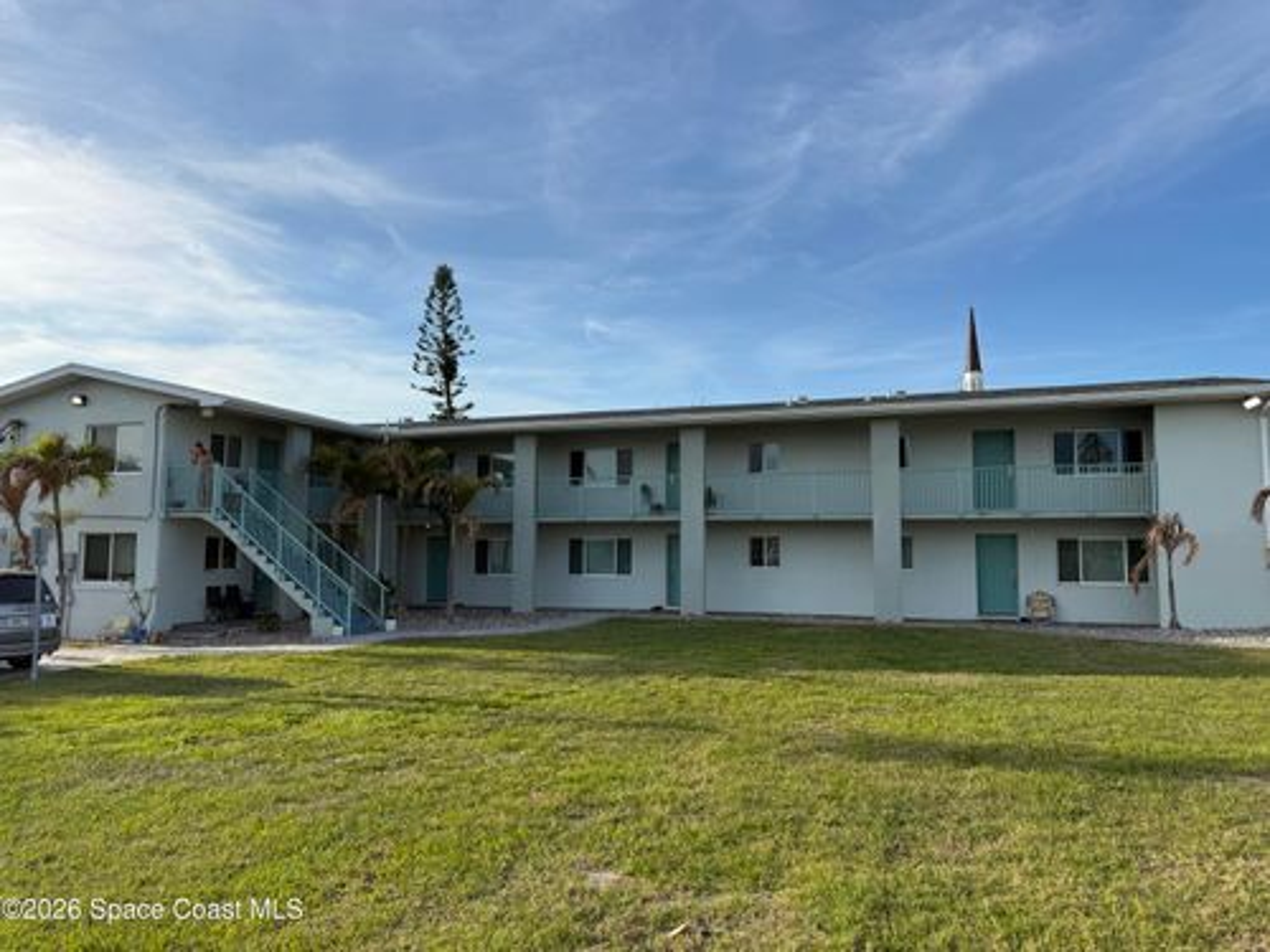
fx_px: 881
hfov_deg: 71.6
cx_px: 635
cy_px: 476
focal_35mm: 24
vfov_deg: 56.8
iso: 80
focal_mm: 6.76
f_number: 1.78
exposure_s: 1/3584
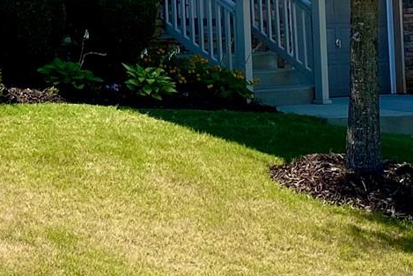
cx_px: -40
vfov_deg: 11.2
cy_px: -135
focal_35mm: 118
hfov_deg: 16.8
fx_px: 1354
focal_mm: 4.25
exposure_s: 1/2222
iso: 32
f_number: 1.8
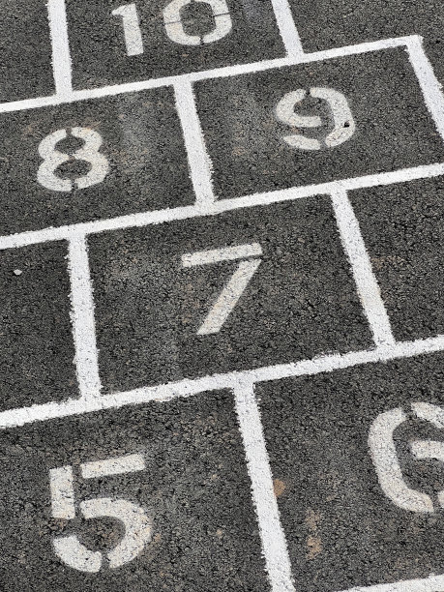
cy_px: 296
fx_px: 1317
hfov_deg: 19.1
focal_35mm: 77
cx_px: 222
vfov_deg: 25.3
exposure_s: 1/1193
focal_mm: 9
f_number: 2.8
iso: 32
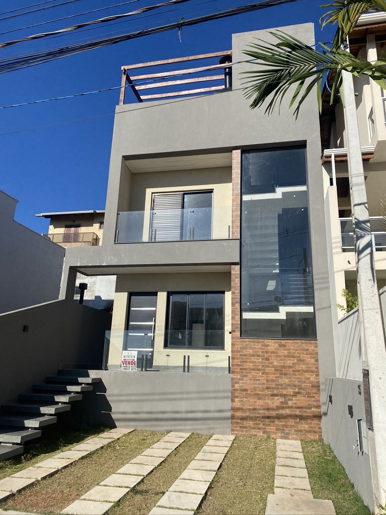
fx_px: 387
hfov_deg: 53.1
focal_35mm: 26
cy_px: 258
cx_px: 193
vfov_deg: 67.3
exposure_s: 1/3846
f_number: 1.8
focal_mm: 4.25
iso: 32
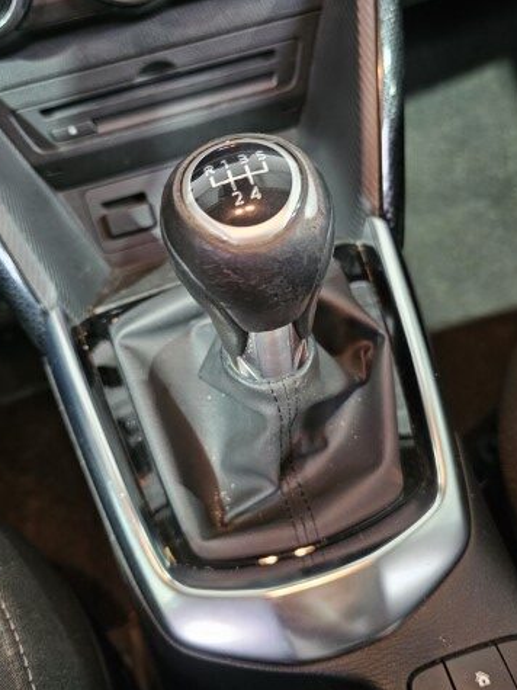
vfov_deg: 58.3
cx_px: 256
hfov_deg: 45.4
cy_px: 322
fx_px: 618
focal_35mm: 31
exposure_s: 1/25
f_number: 1.7
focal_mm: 6.3
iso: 640
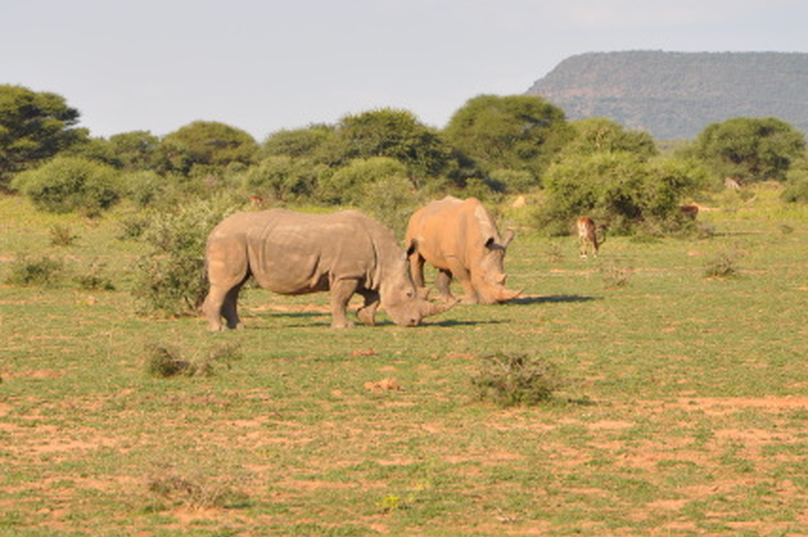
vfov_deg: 5.7
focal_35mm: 240
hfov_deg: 8.6
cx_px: 407
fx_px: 5377
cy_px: 157
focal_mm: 105
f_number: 9
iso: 200
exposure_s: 1/320
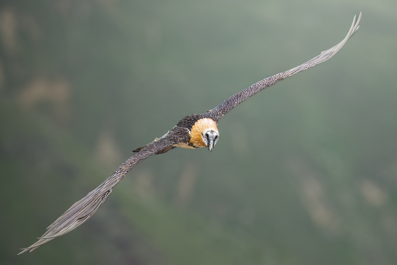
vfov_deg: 2.3
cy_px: 132
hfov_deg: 3.4
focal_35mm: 600
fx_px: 6616
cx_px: 198
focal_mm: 600
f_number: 5.6
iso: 2500
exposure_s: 1/3200
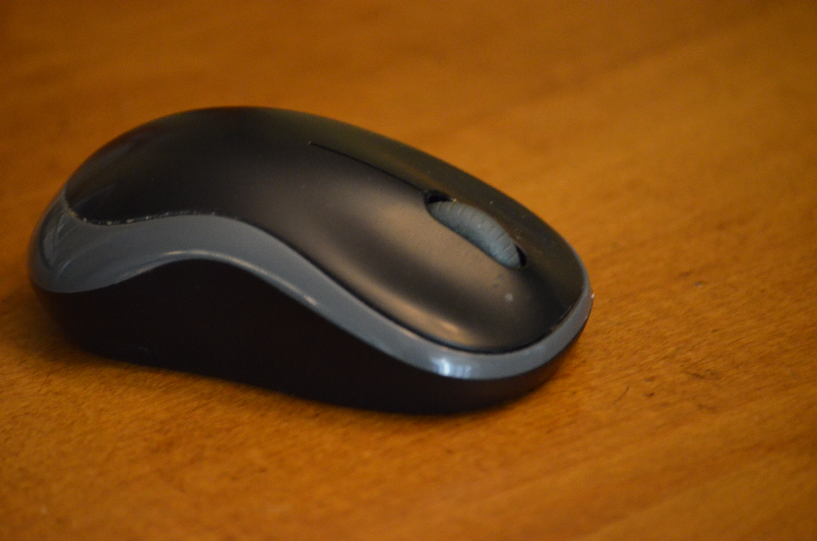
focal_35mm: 300
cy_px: 270
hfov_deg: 6.9
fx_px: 6794
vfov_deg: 4.6
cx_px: 408
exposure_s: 1/50
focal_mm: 200
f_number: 5
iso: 3200
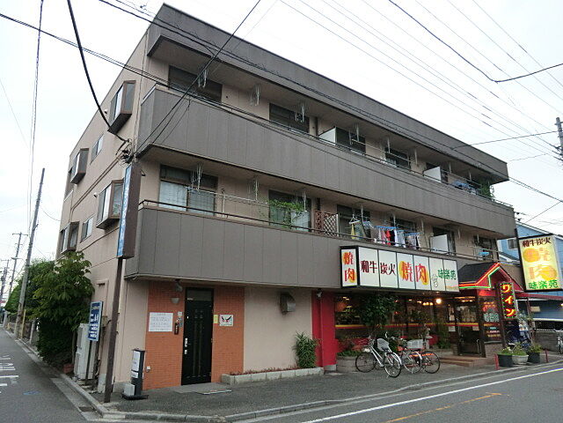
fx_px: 390
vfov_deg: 56.8
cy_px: 212
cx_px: 282
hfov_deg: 71.6
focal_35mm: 24
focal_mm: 4.3
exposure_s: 1/60
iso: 125
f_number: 3.2
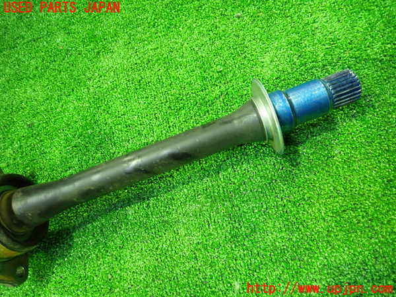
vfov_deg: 54.9
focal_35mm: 25
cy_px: 148
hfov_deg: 69.4
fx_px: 286
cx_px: 198
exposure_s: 1/25
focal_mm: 4.5
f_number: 2
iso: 800
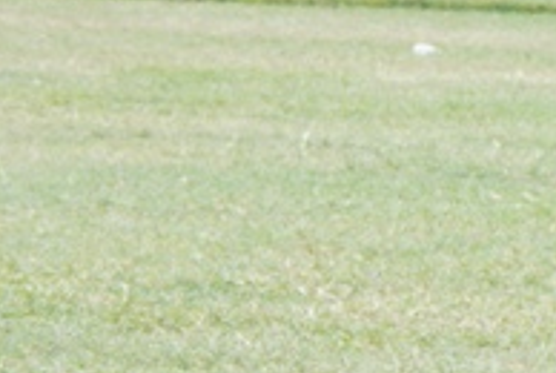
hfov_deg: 4.6
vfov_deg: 3.2
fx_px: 6682
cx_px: 1338
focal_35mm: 432
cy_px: 169
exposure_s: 1/125
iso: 125
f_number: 9
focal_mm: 70
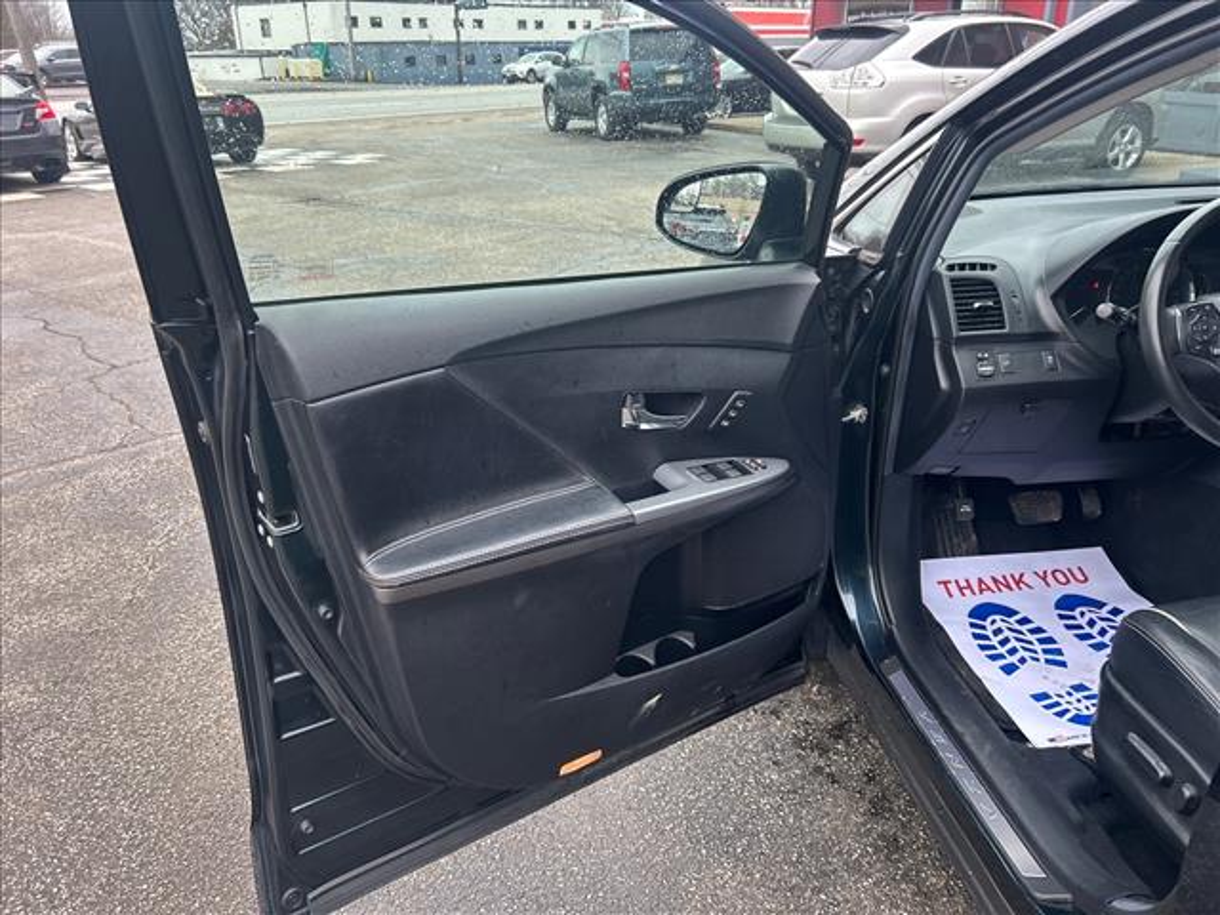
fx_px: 916
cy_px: 458
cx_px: 610
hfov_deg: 67.3
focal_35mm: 26
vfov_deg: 53.1
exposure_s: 1/120
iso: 64
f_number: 1.5
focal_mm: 5.7
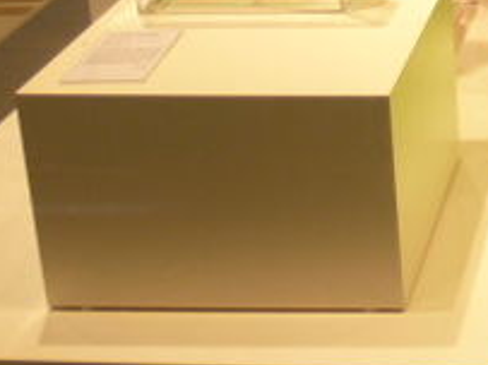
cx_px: 728
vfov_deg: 14.7
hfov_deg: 18.7
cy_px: -193
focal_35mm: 93
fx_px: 1310
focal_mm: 5.1
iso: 80
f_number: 2.4
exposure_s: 1/80
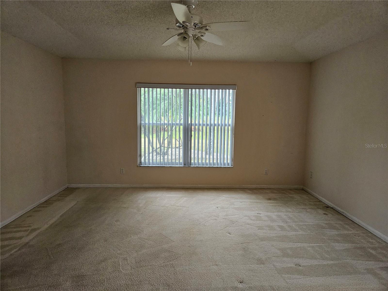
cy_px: 146
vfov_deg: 58.9
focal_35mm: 23
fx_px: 258
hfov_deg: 73.9
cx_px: 194
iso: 1000
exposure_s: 1/240
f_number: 1.8
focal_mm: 5.4
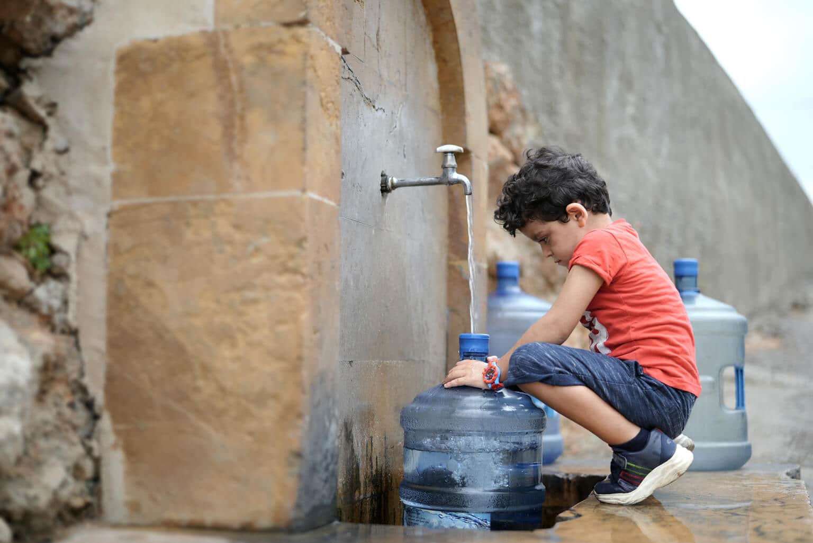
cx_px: 406
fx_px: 1130
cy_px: 272
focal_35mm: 50
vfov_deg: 27.0
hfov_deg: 39.6
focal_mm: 50
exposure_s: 1/100
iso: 200
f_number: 1.4
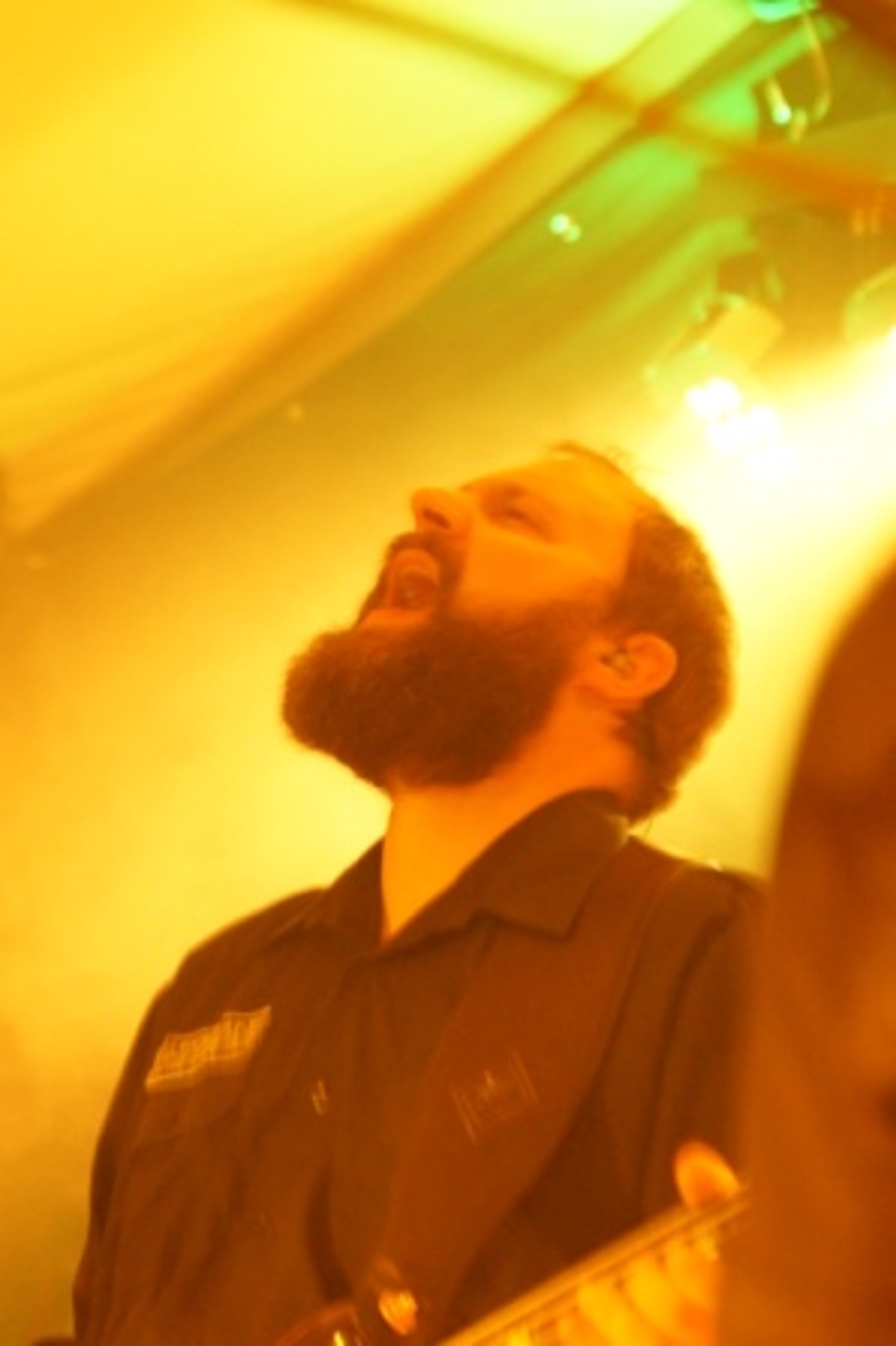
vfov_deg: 13.7
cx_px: 448
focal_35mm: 150
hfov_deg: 9.1
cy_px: 673
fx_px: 5608
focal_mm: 100
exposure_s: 1/8
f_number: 5.6
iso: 3200
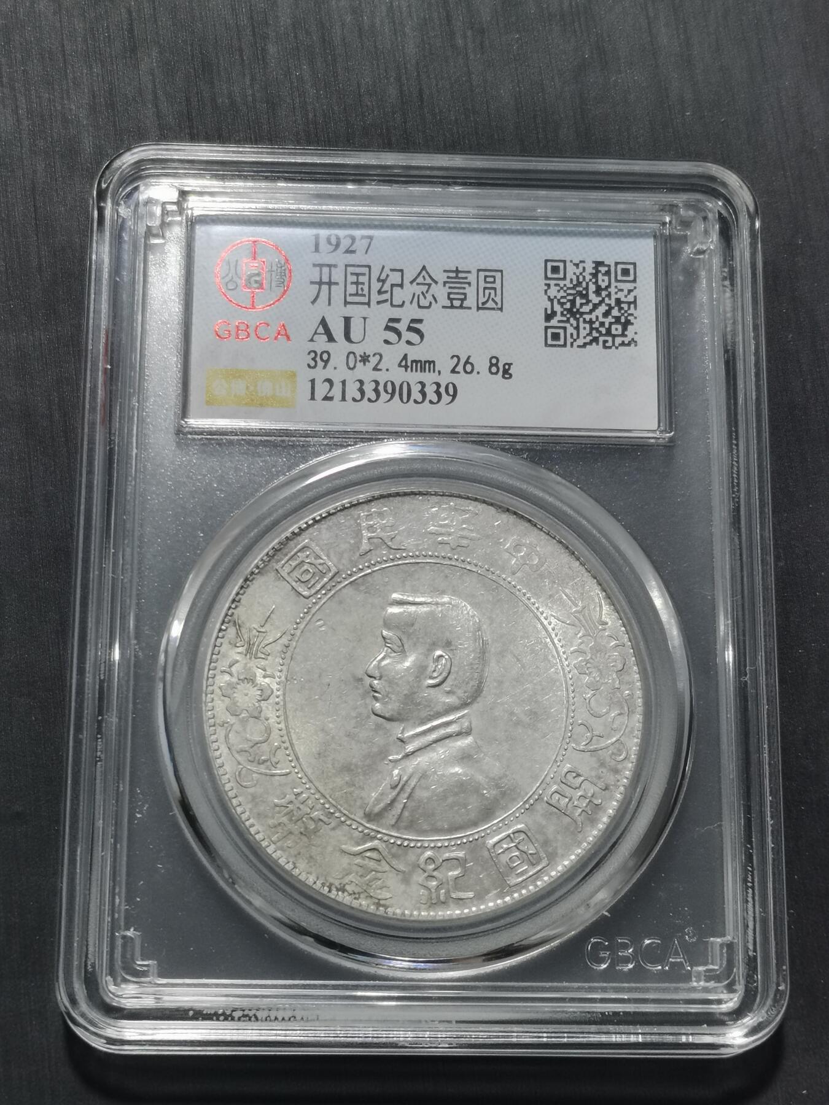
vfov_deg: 29.0
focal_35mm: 67
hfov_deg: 21.9
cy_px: 552
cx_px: 414
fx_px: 2139
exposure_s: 1/120
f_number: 1.8
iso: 100
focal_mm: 5.58
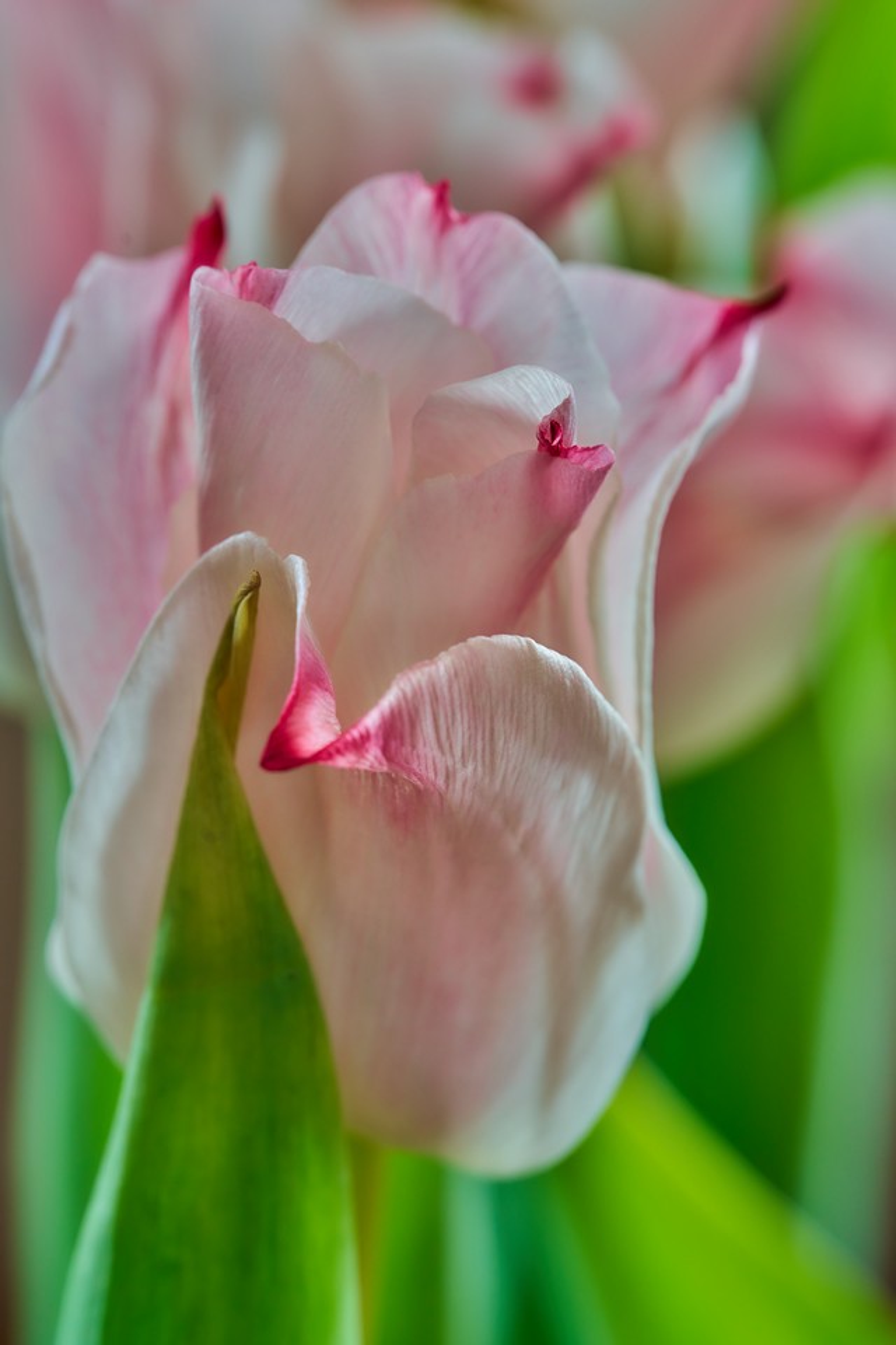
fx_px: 6719
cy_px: 672
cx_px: 448
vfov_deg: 11.4
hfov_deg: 7.6
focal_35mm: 180
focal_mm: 180
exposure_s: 2
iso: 100
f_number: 8
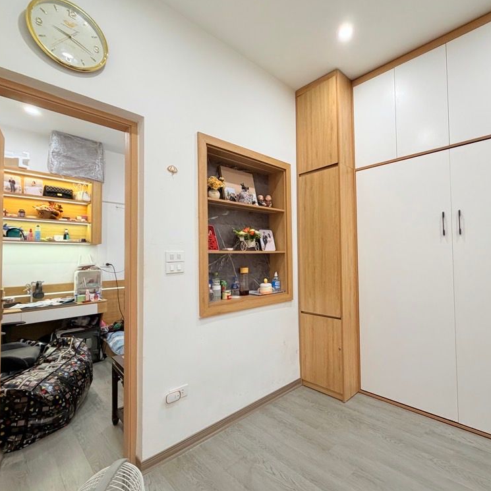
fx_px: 273
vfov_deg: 84.0
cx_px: 296
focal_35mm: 17
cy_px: 249
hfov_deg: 82.9
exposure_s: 1/100
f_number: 2.2
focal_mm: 2.22
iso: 250
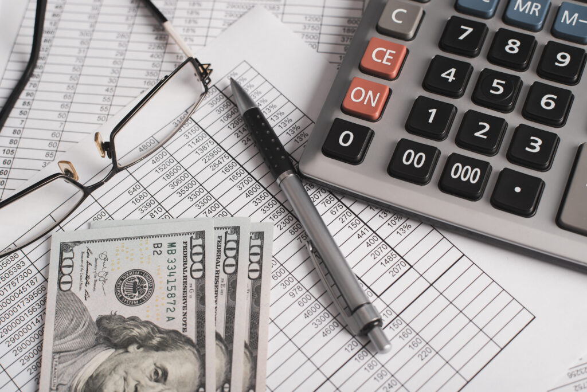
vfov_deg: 27.0
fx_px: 816
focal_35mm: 50
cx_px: 294
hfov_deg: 39.6
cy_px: 196
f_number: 5
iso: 100
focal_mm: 50
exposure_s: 1/160
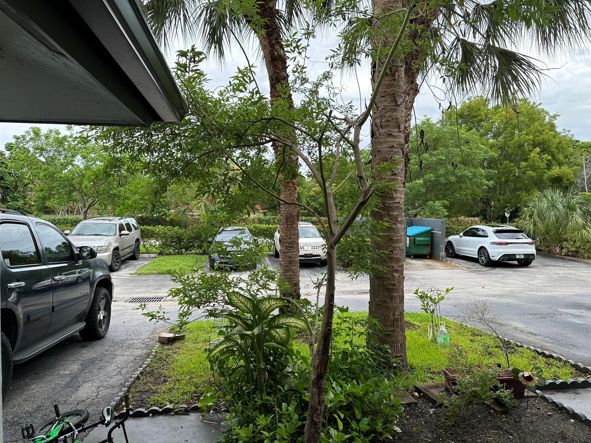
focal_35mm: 24
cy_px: 222
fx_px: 410
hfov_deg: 71.6
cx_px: 296
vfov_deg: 56.8
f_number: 1.78
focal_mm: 6.86
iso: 80
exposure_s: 1/864
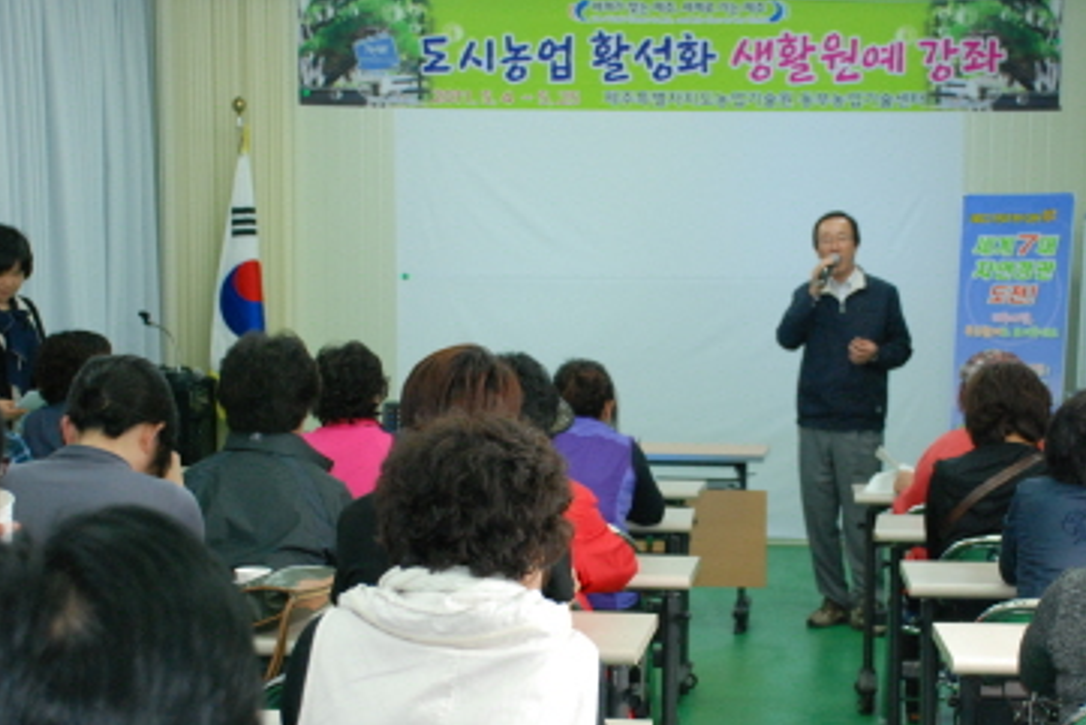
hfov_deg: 25.6
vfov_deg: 17.3
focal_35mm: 79
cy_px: 463
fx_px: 2384
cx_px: 677
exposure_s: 1/80
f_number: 5
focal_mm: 38
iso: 1000
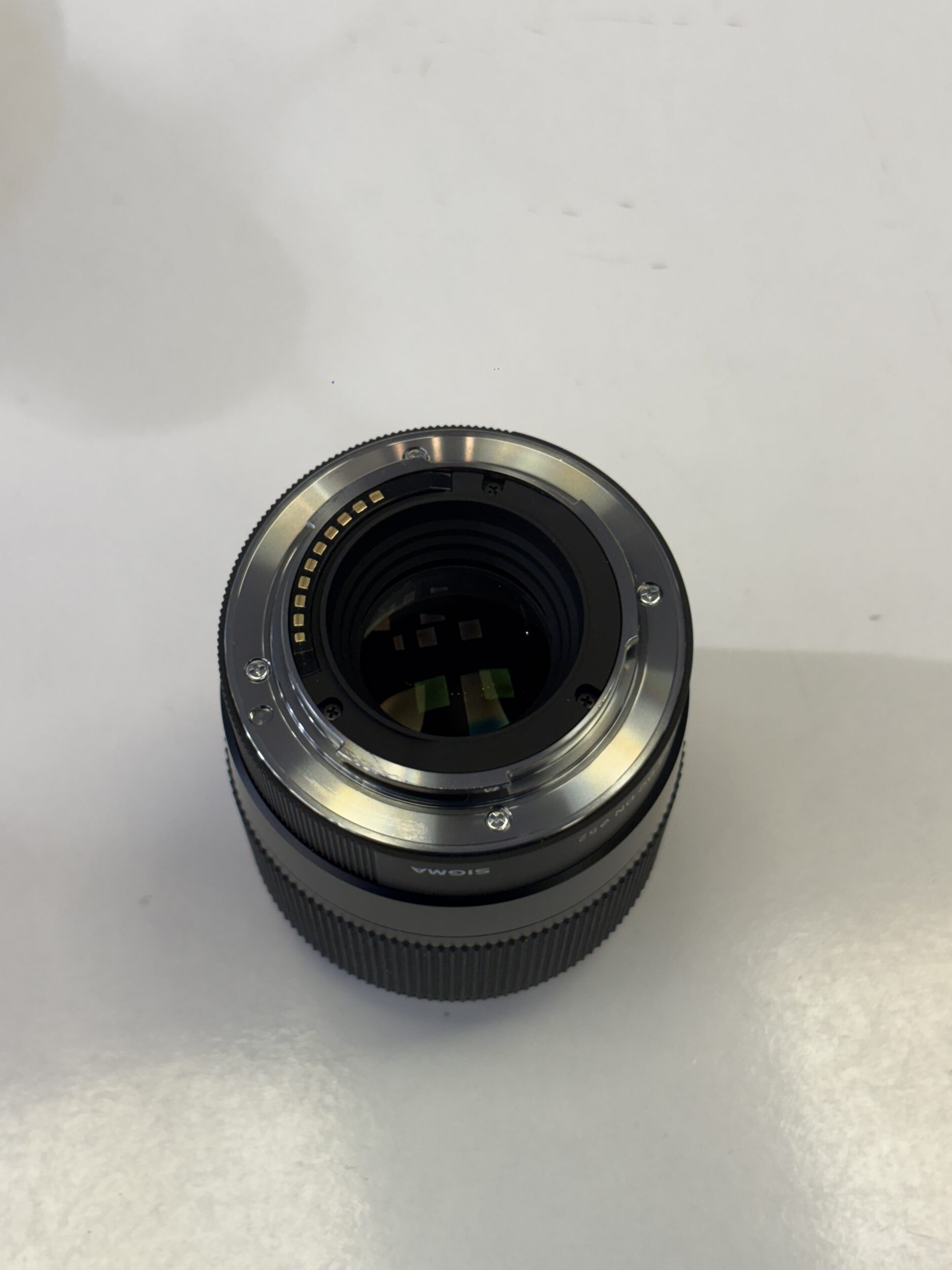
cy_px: 637
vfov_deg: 36.2
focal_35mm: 53
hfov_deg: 27.5
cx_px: 478
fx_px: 1943
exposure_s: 1/100
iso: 40
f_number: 1.6
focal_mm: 5.96
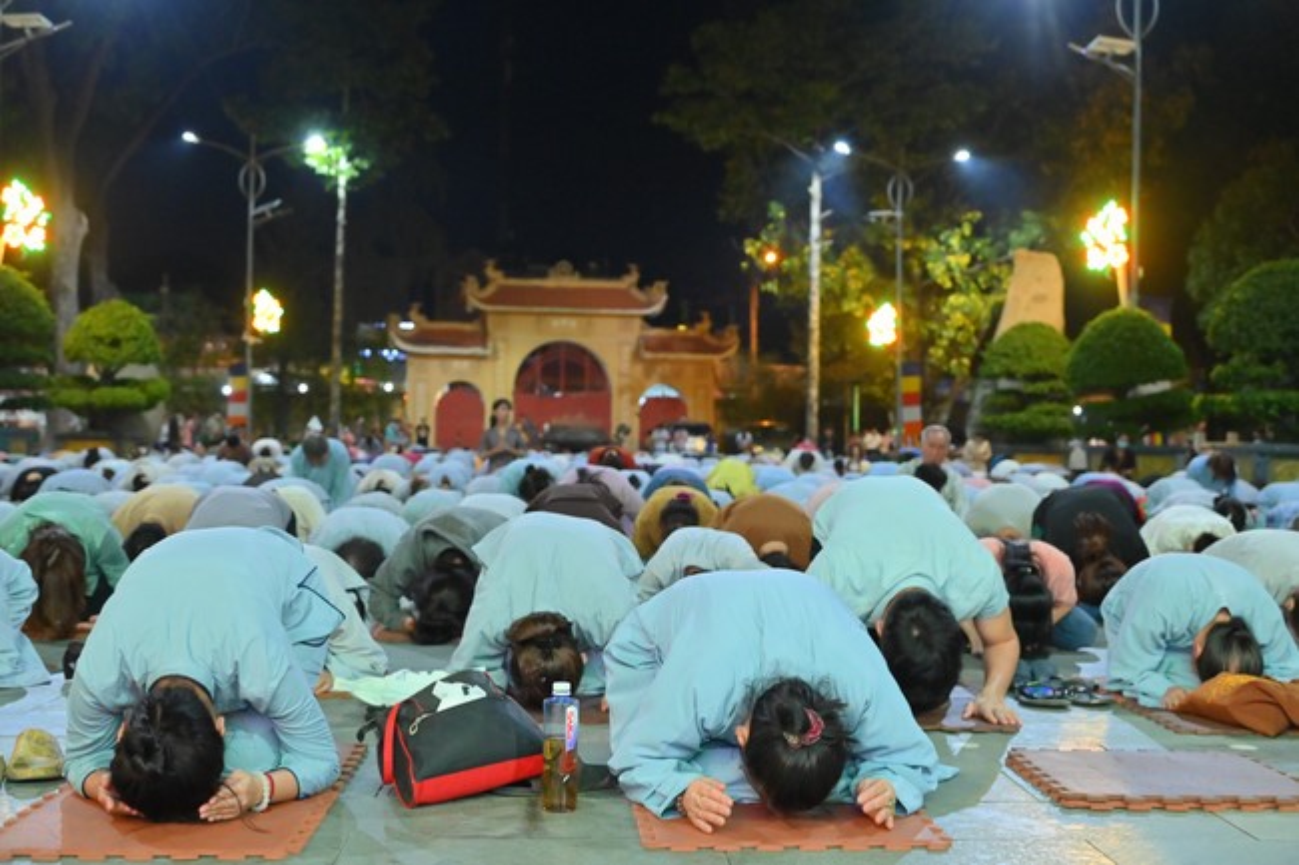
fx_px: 1659
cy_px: 432
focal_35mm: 46
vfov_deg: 29.2
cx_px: 650
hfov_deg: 42.8
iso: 4000
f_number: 5
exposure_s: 1/100
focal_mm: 46
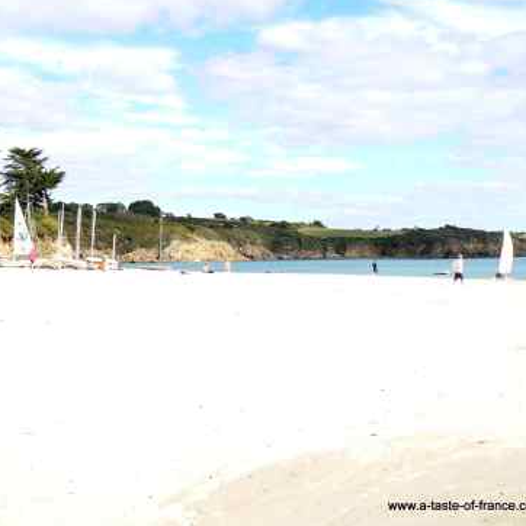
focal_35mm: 44
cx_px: 196
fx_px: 756
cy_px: 255
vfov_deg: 38.3
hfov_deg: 38.1
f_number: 2.8
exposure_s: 1/1000
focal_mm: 6
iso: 100
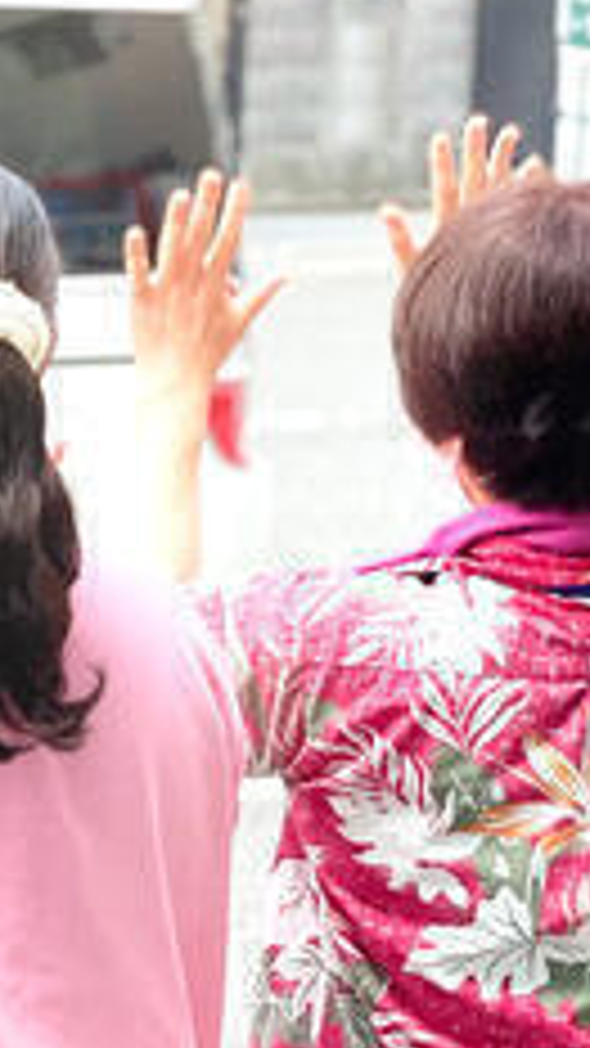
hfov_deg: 7.9
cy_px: 553
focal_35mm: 146
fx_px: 4062
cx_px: -640
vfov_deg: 14.7
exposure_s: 1/648
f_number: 2
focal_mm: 6
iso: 25
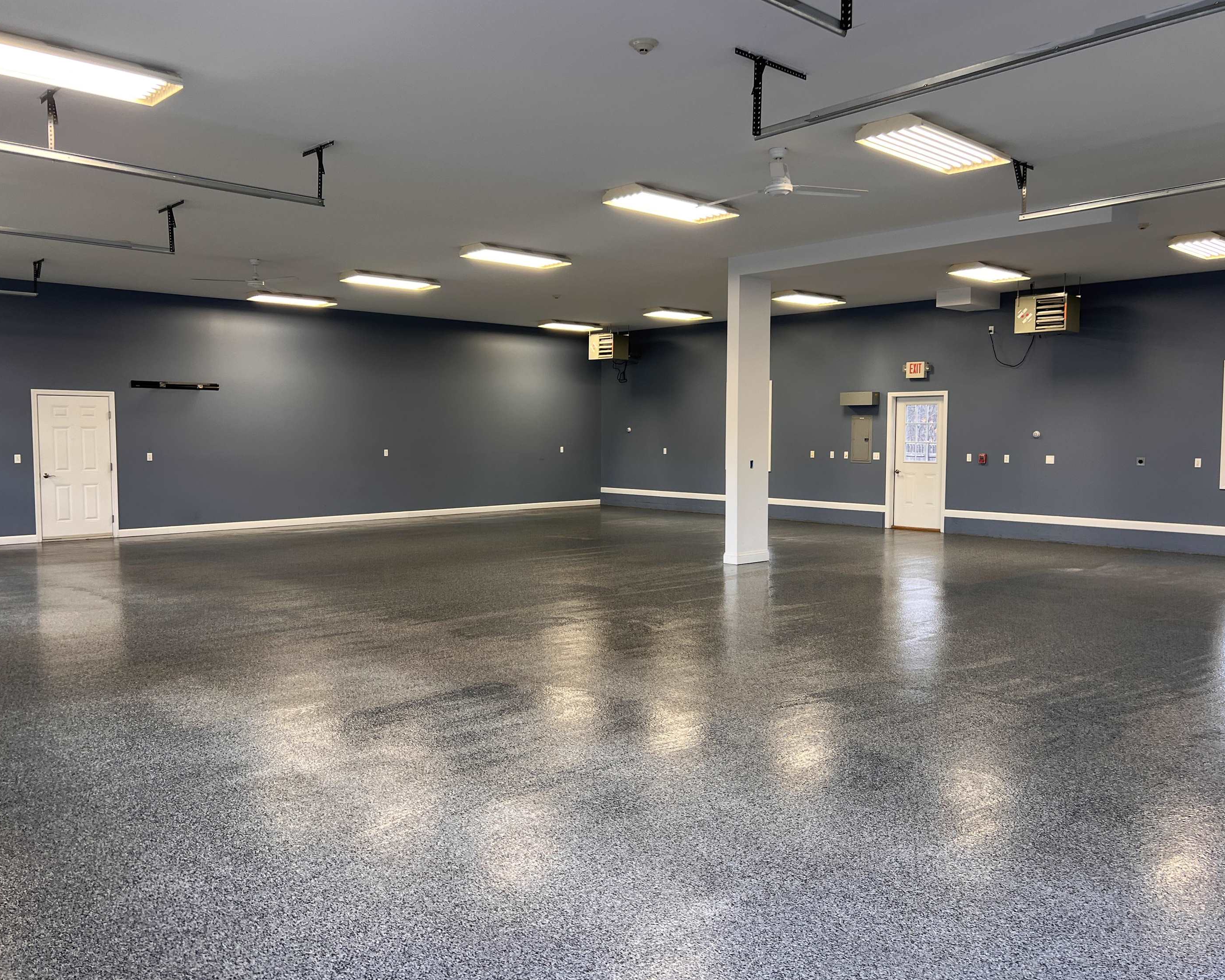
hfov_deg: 62.2
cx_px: 622
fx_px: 1015
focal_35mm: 28
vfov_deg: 51.5
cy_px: 485
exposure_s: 1/165
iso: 50
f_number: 1.5
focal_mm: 5.7
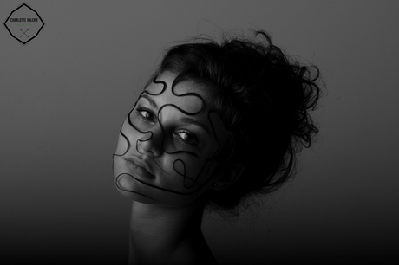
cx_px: 200
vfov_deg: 10.7
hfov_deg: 16.1
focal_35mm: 128
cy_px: 132
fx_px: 1412
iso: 200
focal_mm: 85
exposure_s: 1/180
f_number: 16
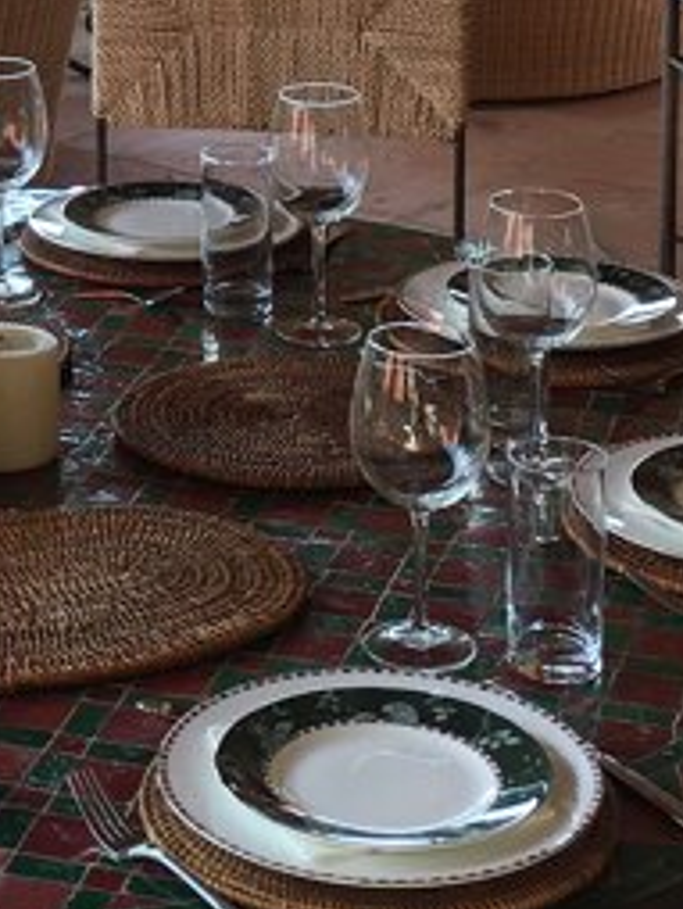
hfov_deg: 12.8
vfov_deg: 16.4
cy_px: -229
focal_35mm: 114
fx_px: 2994
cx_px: -4
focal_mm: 4.15
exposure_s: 1/103
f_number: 2.2
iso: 25
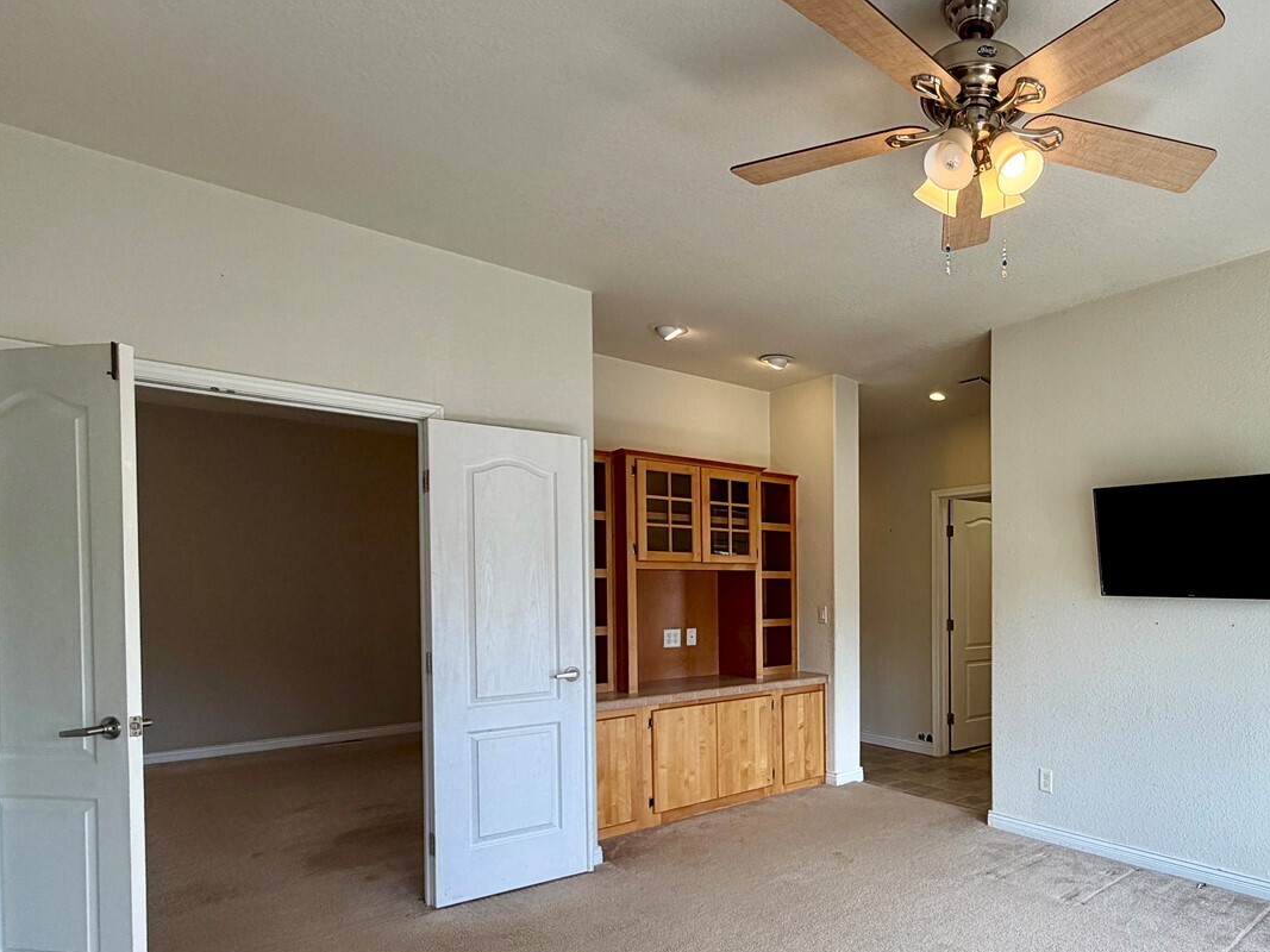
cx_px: 930
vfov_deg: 62.5
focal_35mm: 21
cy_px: 599
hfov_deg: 74.2
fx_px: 770
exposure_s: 1/165
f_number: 2.2
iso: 40
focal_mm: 2.22
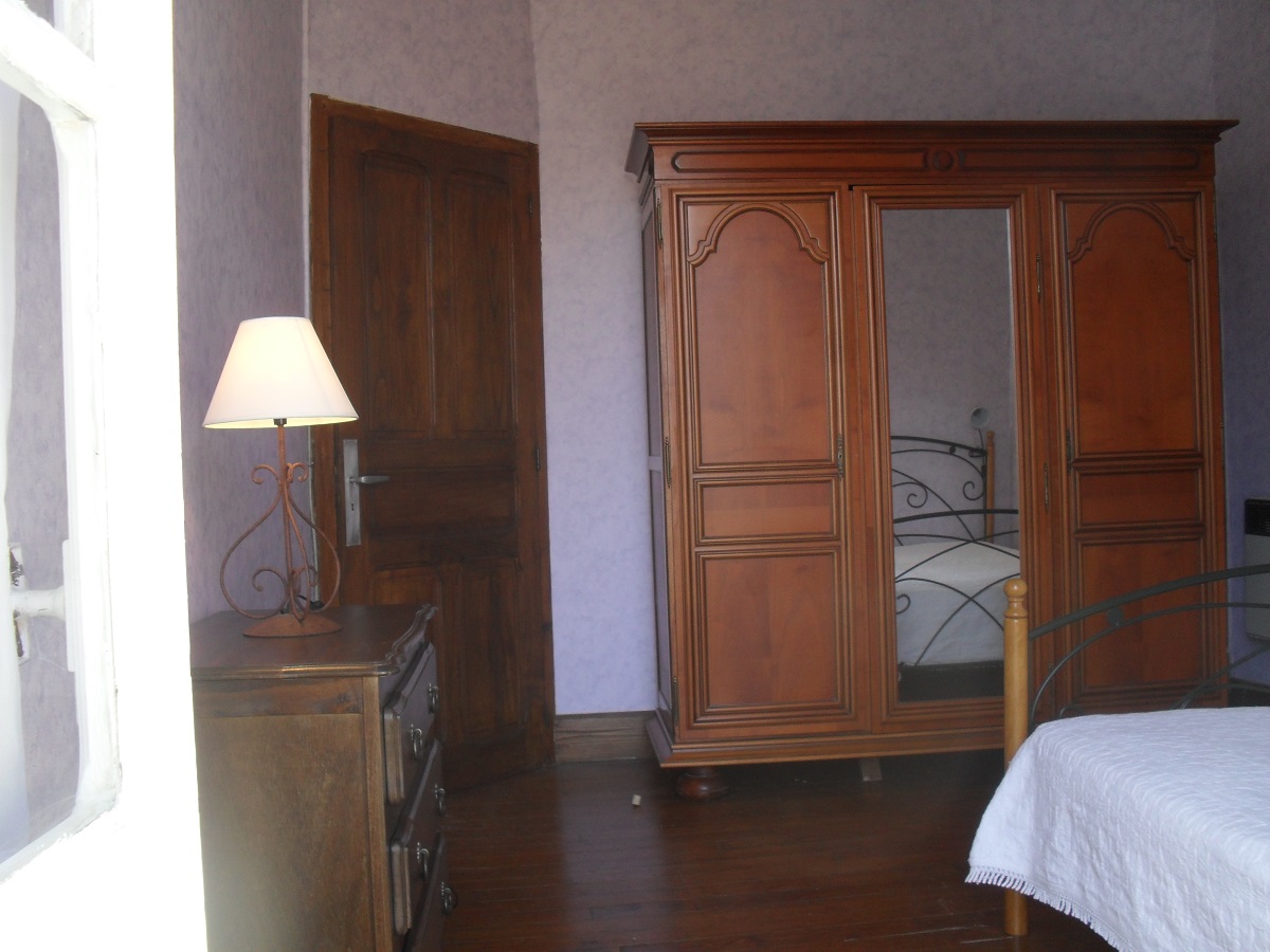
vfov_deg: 40.7
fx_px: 1284
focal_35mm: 35
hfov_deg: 52.6
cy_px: 476
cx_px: 635
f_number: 3.2
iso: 100
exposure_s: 1/45
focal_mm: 6.3
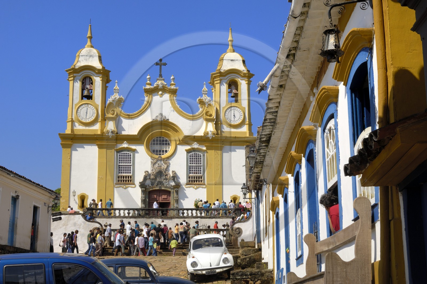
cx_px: 214
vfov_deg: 22.6
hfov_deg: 33.4
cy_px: 142
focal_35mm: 60
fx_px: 711
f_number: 13
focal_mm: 40
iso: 100
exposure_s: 1/160
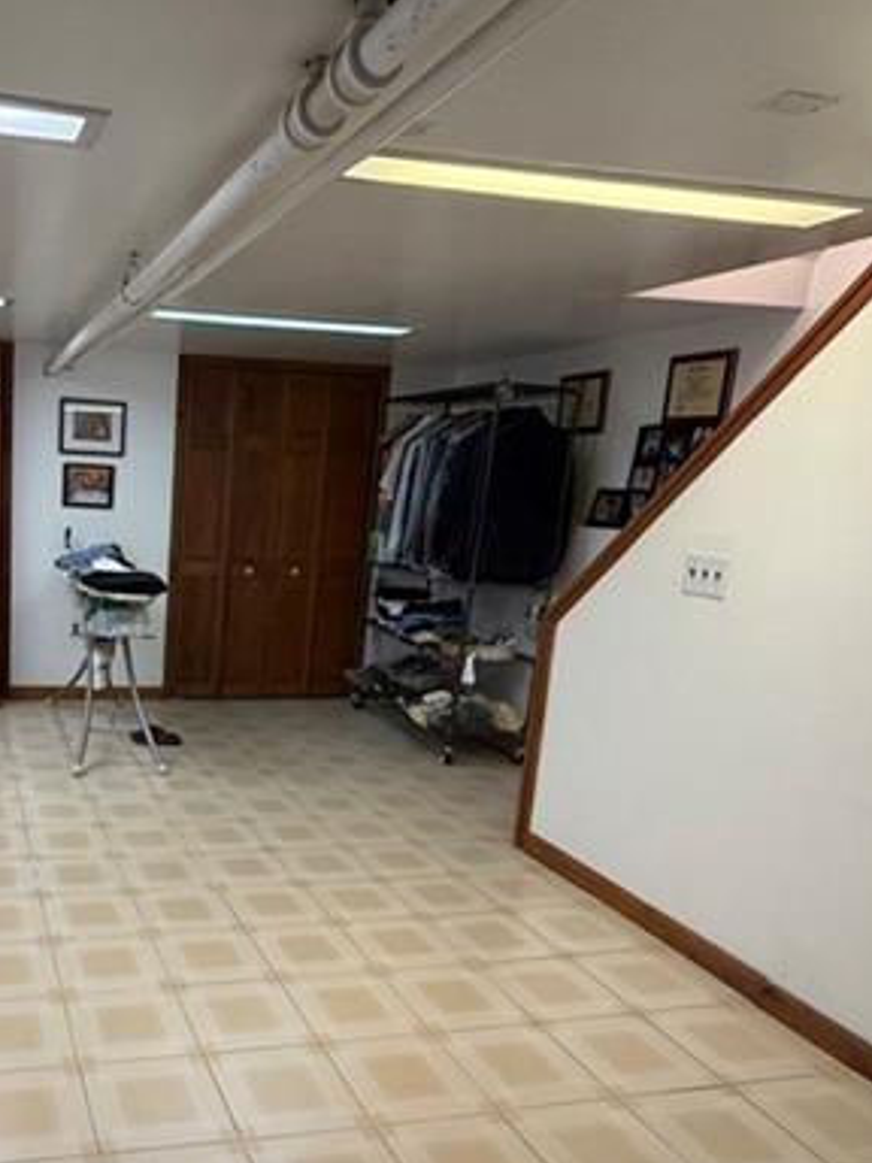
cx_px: 136
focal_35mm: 28
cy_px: 694
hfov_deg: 46.3
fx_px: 940
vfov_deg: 62.9
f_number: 2.2
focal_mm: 2.22
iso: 200
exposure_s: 1/60
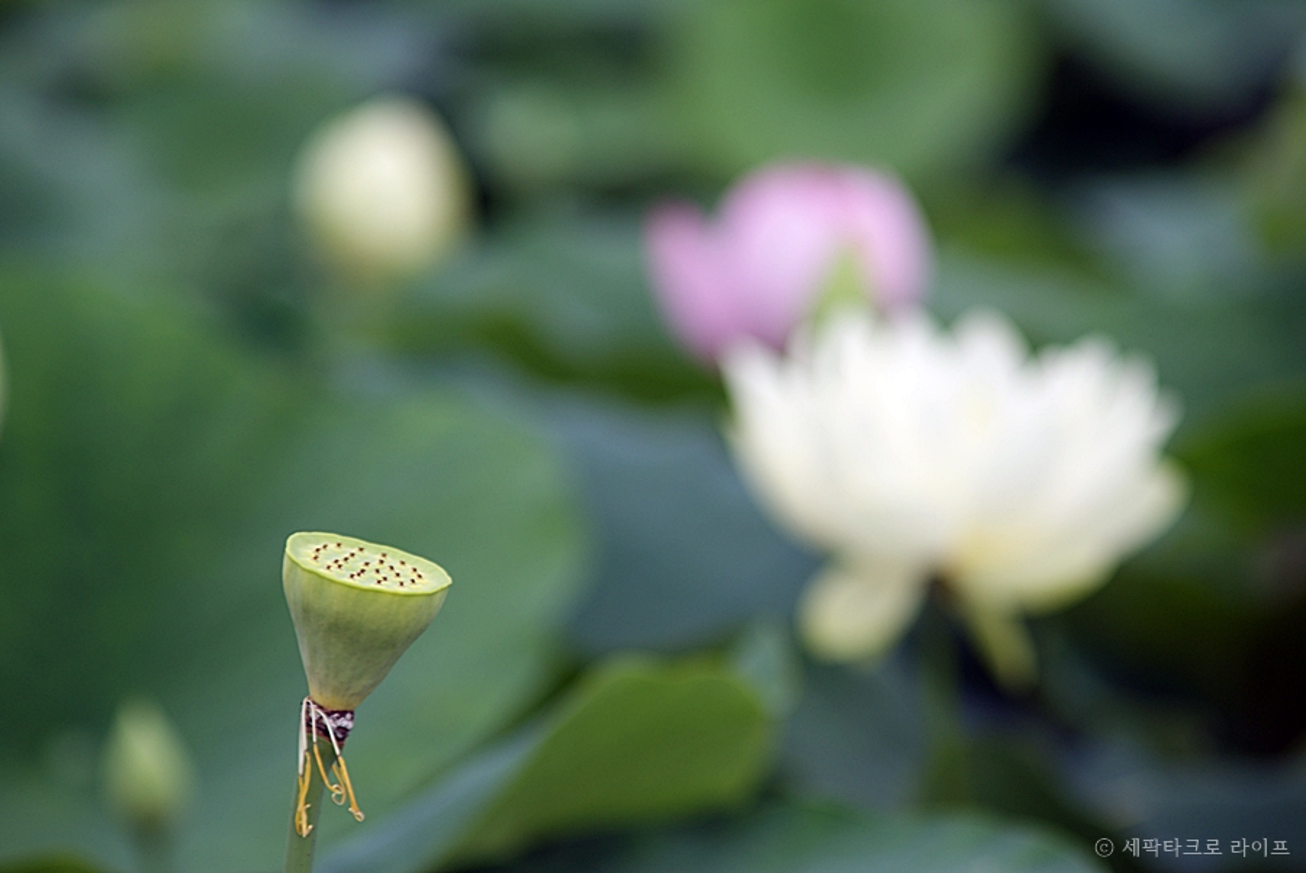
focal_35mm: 195
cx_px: 653
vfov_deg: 7.1
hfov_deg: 10.5
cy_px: 436
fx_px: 7081
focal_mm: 130
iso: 100
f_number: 4
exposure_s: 1/80
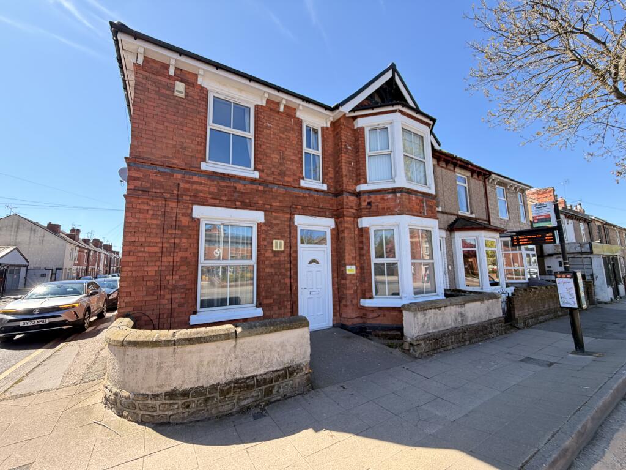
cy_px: 235
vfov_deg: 85.7
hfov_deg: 102.1
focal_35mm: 14
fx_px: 253
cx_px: 313
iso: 40
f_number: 2.2
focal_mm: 2.22
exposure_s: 1/218
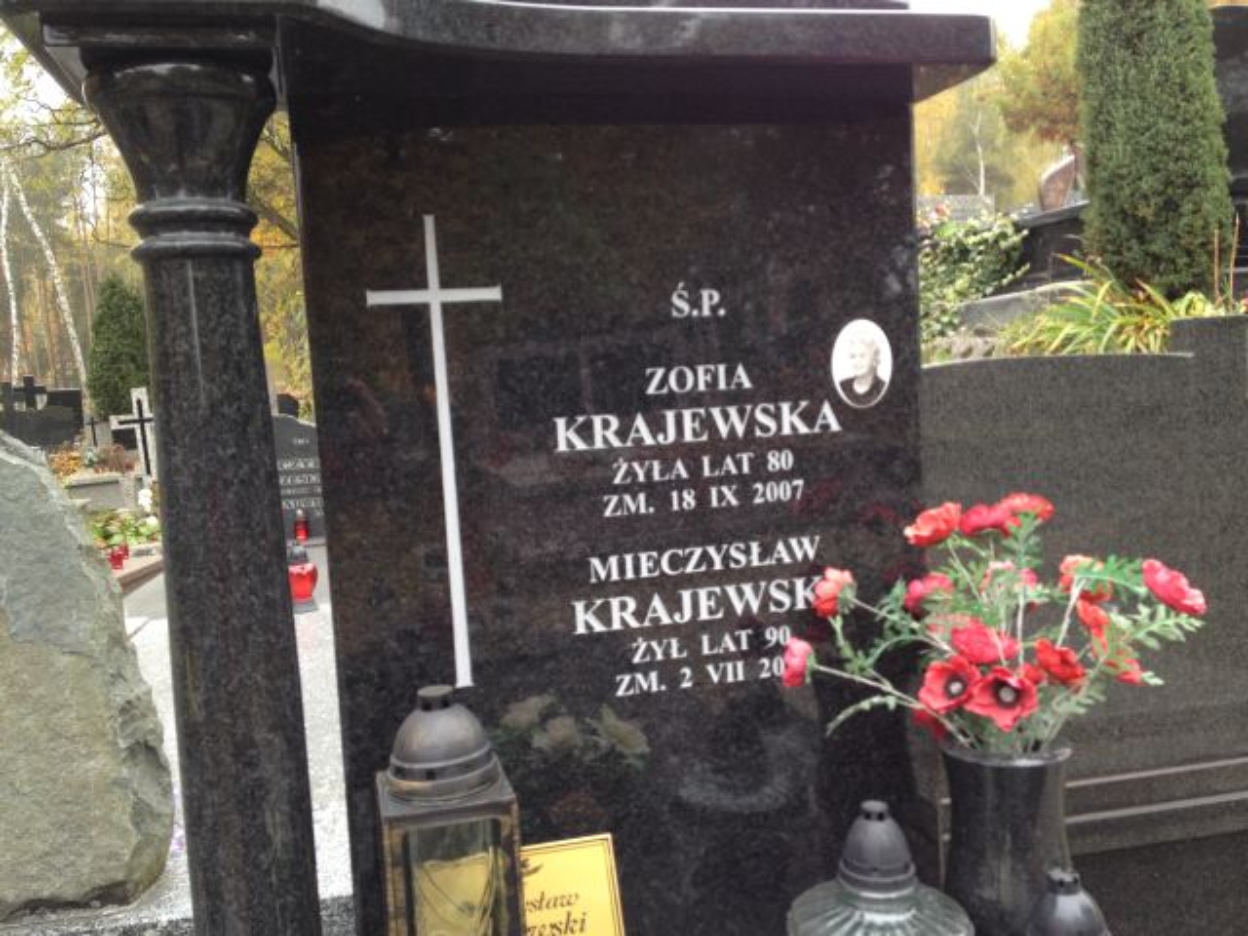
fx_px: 1262
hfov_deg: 52.6
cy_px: 468
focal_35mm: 35
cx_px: 624
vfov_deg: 40.7
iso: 64
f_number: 2.4
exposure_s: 1/60
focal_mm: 4.28
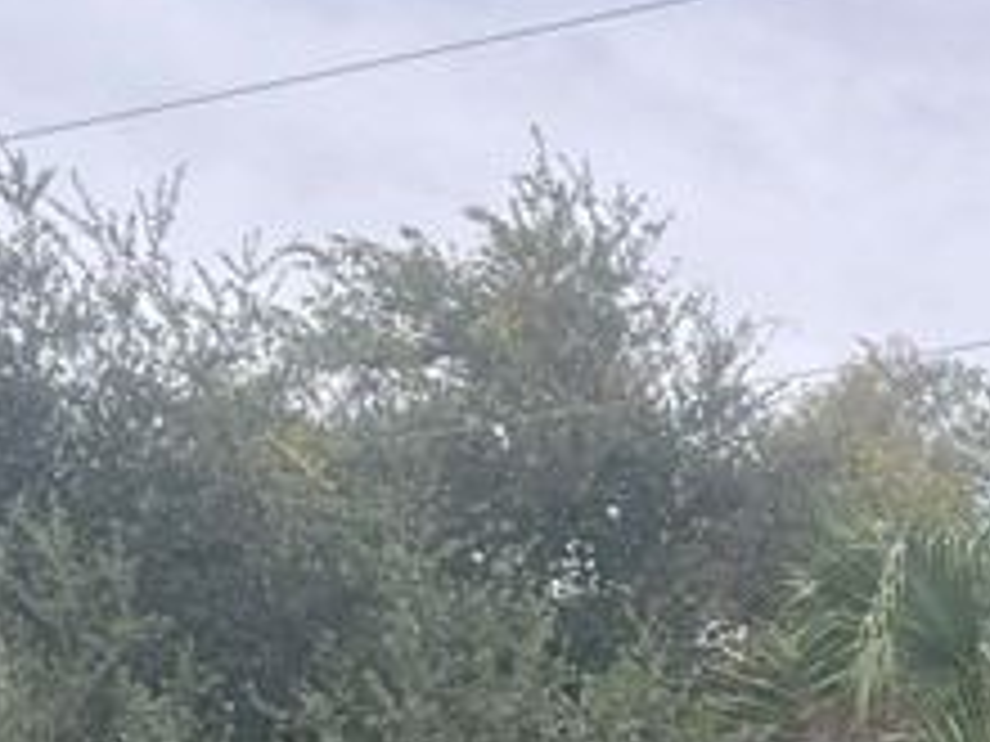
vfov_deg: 11.8
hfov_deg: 15.4
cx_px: 1314
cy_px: 1048
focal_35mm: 121
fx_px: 3461
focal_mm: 5.7
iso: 50
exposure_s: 1/808
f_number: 1.5
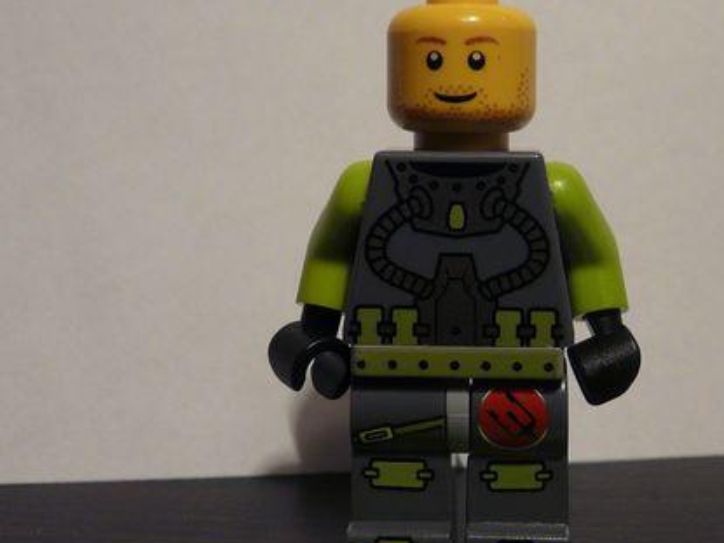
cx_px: 475
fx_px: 1129
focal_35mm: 54
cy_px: 239
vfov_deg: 27.0
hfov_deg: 35.3
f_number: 2.8
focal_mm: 4.6
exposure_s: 1/30
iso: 125
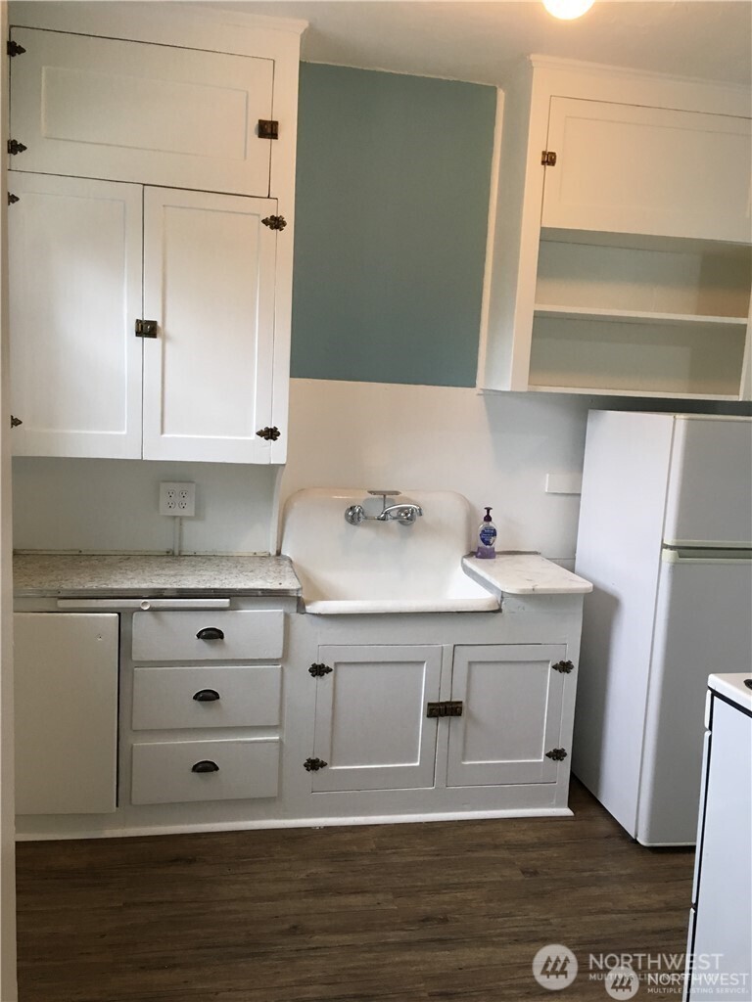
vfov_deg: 61.7
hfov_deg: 48.2
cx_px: 376
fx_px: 840
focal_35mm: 29
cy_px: 501
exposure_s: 1/30
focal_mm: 4.15
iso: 100
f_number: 2.2
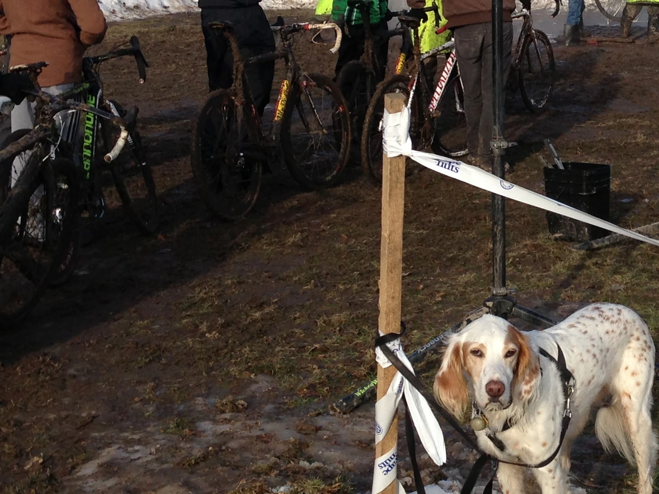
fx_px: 1618
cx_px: 622
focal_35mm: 85
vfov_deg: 17.3
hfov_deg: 22.3
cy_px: 133
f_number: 2.4
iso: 50
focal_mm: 4.13
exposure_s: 1/847
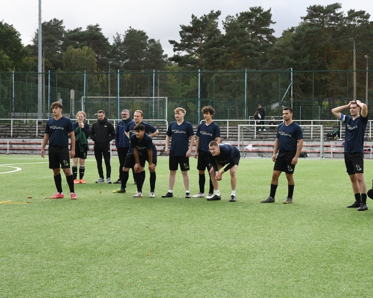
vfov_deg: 20.2
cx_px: 241
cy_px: 143
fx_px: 839
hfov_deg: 25.0
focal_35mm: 76
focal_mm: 56
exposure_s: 1/1600
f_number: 11
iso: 6400
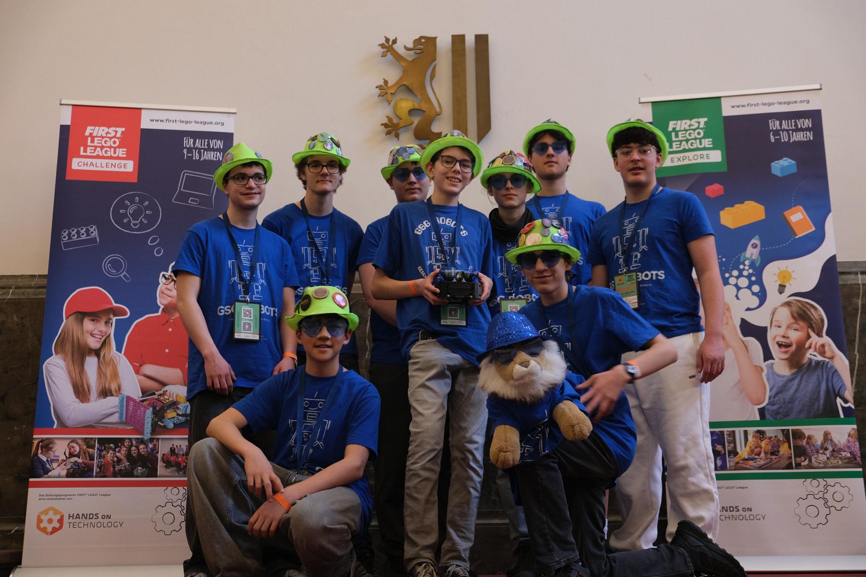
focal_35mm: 38
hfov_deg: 50.7
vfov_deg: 35.1
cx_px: 433
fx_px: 914
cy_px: 288
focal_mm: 25.4
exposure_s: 1/34
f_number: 3.2
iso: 400
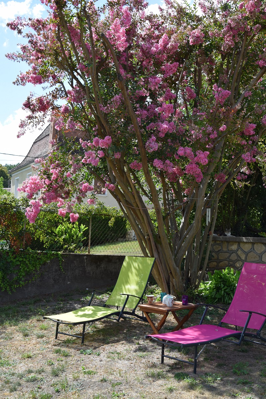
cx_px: 133
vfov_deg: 43.6
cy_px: 200
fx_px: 499
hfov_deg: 29.9
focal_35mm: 45
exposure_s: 1/250
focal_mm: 30
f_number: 8
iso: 200
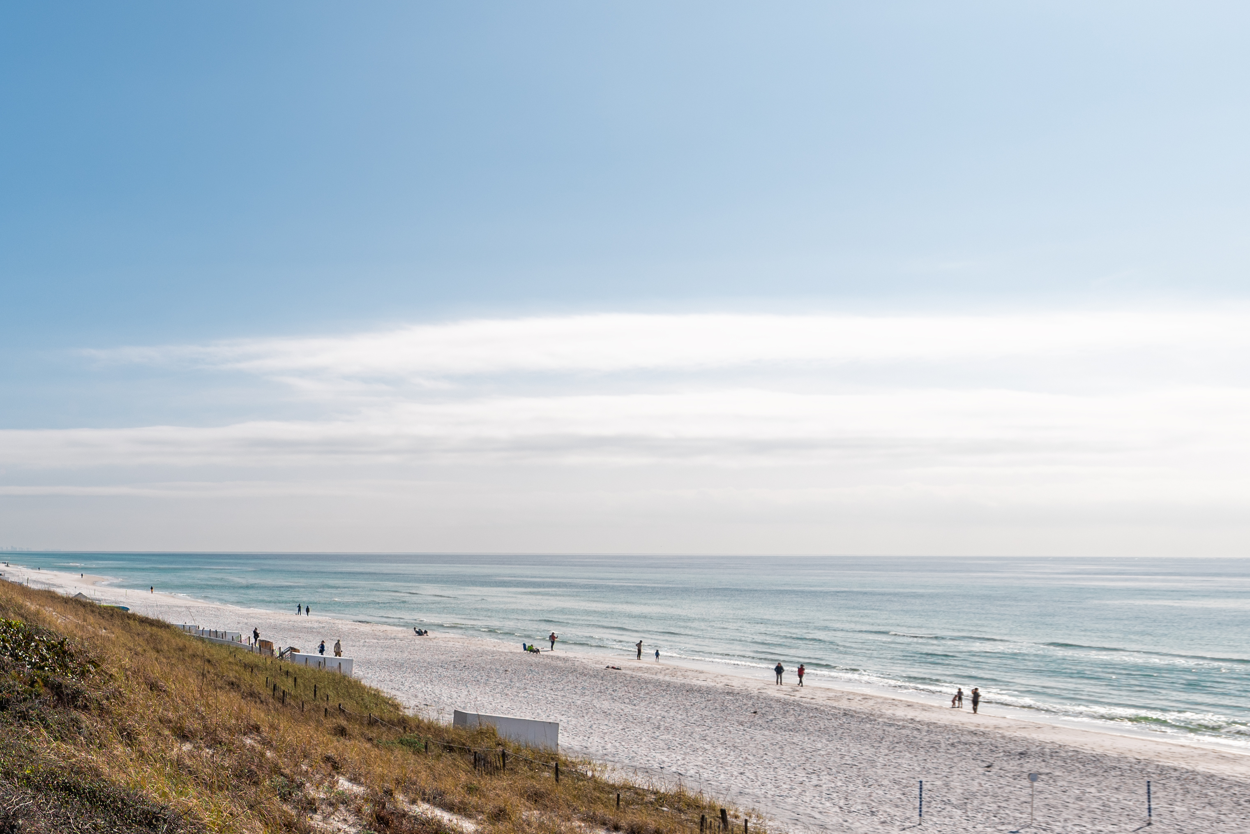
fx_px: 1319
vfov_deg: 34.8
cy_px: 533
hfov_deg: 42.1
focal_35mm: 38
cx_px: -66
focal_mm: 14
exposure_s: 1/640
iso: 64
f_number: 6.3
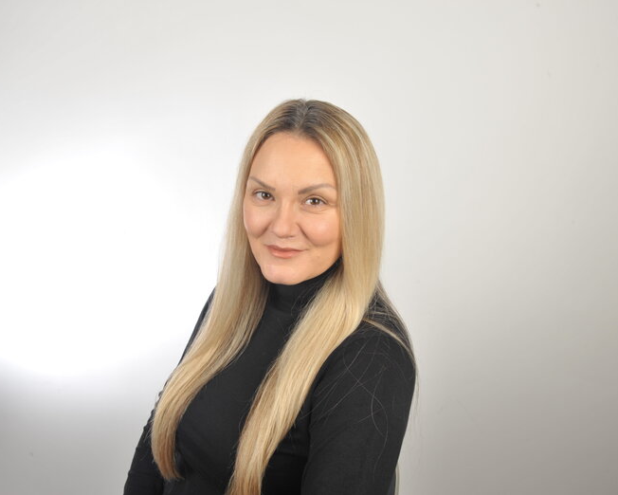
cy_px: 244
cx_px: 306
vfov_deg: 32.8
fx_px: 842
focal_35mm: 46
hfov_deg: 40.3
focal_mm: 40
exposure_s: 1/160
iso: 200
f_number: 13
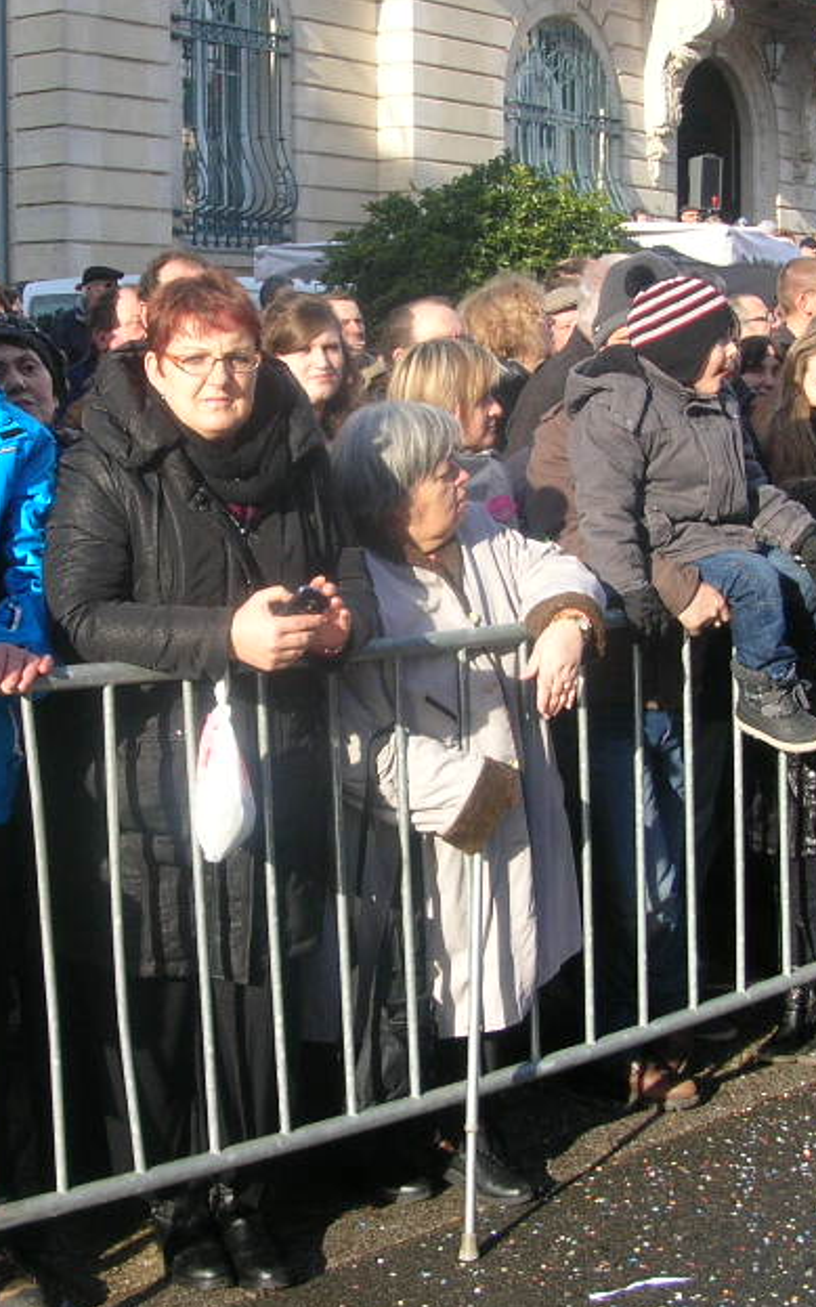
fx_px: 2172
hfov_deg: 21.3
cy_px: 596
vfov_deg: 33.5
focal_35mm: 61
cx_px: 375
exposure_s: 1/376
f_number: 2.8
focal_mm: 5.8
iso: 50
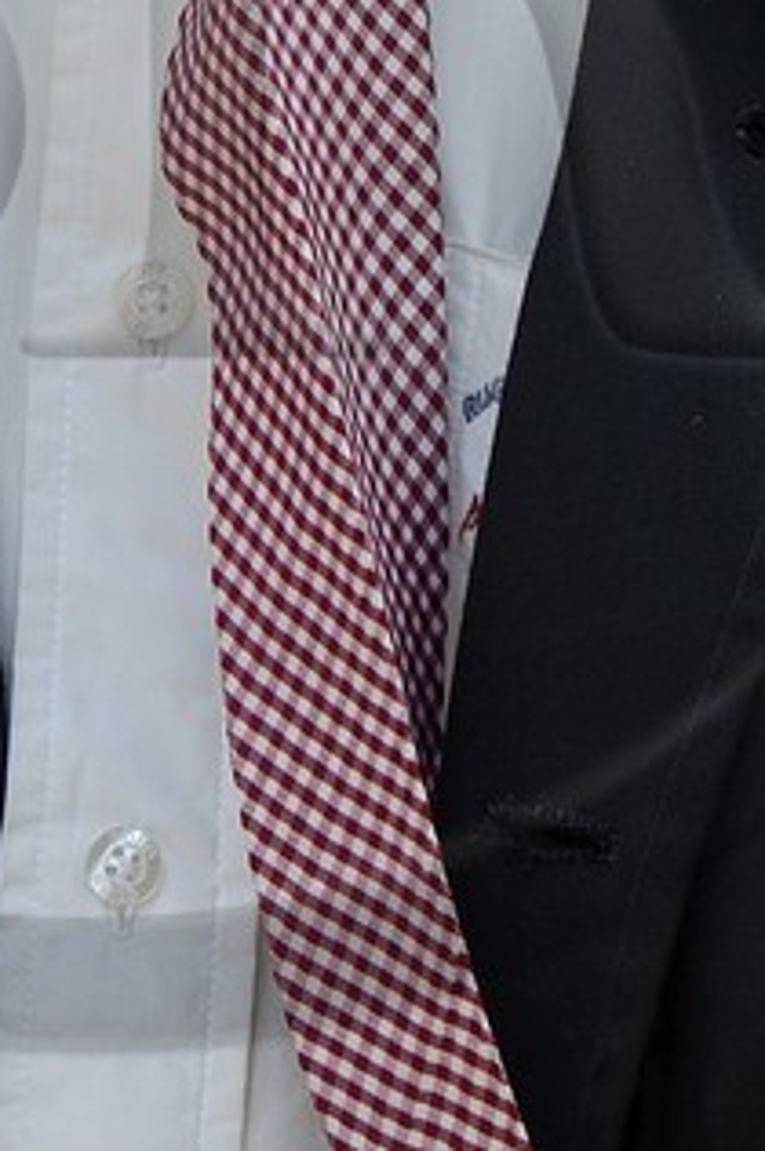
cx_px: 84
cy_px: -84
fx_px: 32390
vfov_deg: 2.0
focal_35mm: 1014
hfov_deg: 1.4
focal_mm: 200
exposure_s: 1/200
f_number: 9
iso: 400
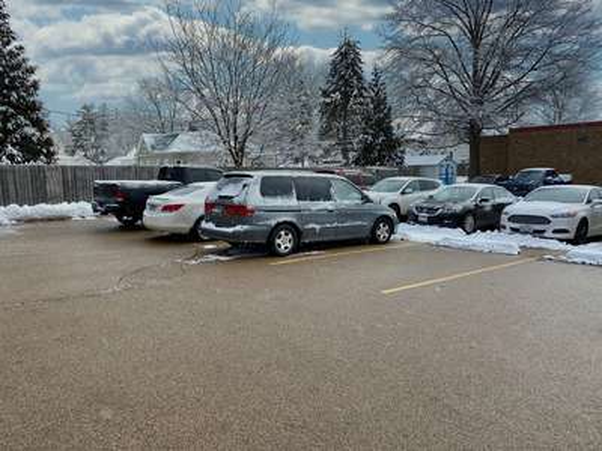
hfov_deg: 67.3
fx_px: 452
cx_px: 301
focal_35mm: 26
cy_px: 226
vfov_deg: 53.1
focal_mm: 4.25
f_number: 1.8
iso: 32
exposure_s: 1/3215
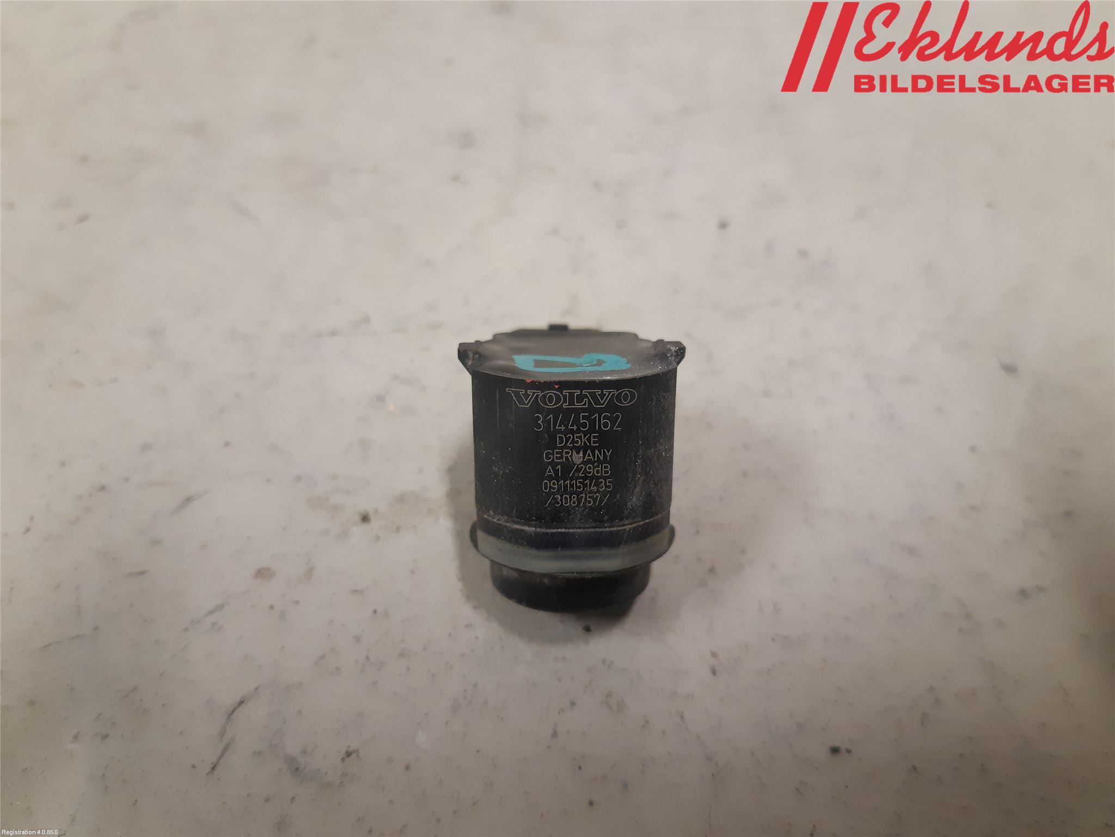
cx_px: 558
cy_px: 418
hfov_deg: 67.3
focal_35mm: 26
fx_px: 837
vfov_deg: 53.1
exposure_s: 1/50
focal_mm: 3.93
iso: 250
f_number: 1.7
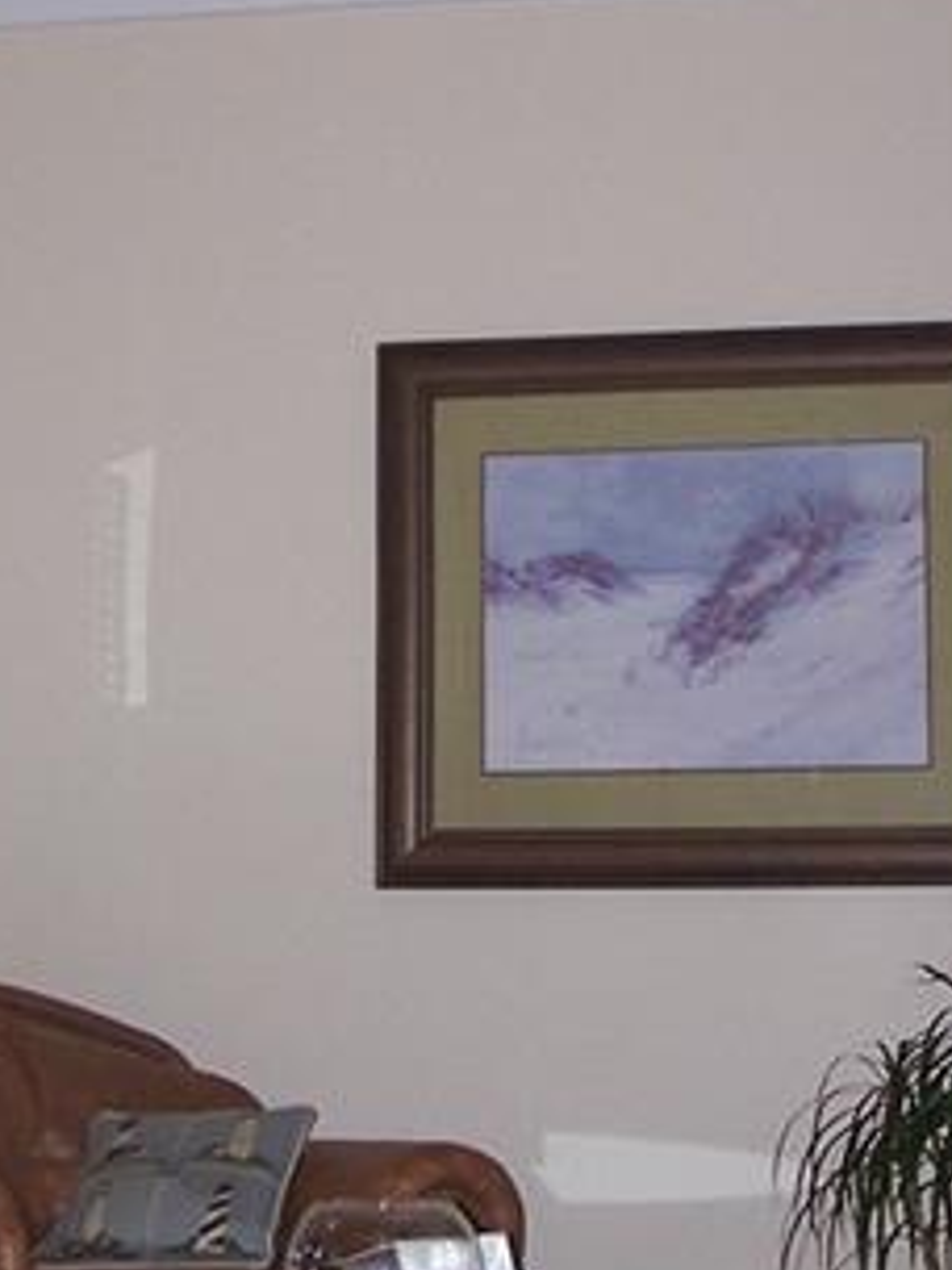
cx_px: 413
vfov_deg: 20.4
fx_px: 3520
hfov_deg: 15.4
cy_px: 556
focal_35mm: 96
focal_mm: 6.3
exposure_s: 1/60
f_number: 2.8
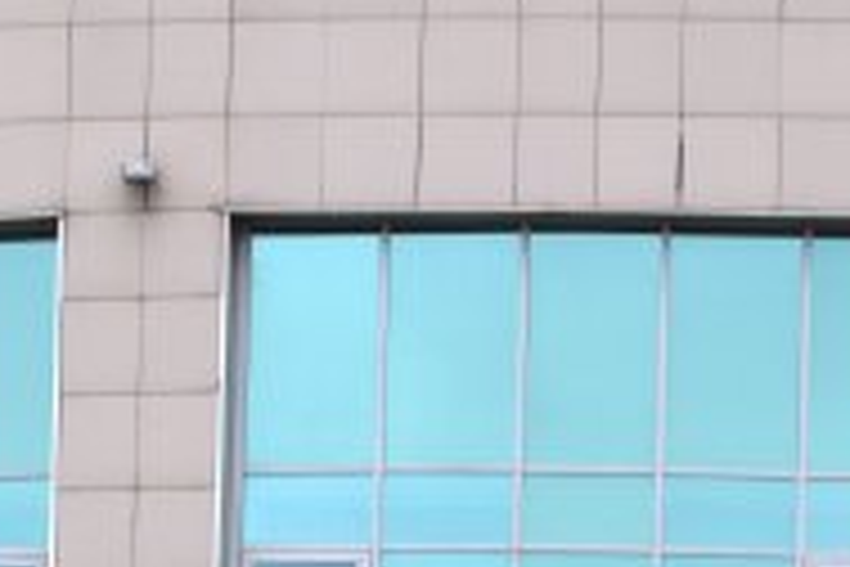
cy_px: 884
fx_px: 9184
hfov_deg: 5.3
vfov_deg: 3.5
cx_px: 360
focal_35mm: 389
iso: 400
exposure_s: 1/125
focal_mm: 80
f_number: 8
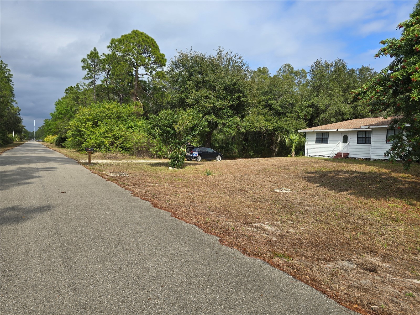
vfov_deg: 58.9
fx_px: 279
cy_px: 158
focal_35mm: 23
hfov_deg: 73.9
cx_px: 210
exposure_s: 1/868
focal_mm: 6.3
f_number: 1.7
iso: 12
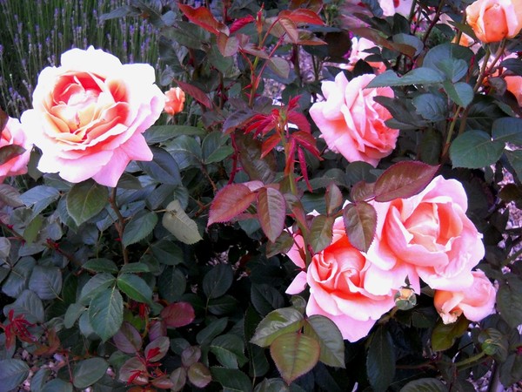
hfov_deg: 45.8
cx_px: 261
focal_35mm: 41
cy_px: 196
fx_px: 618
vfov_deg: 35.1
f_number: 3.1
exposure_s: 1/105
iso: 383
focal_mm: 6.72
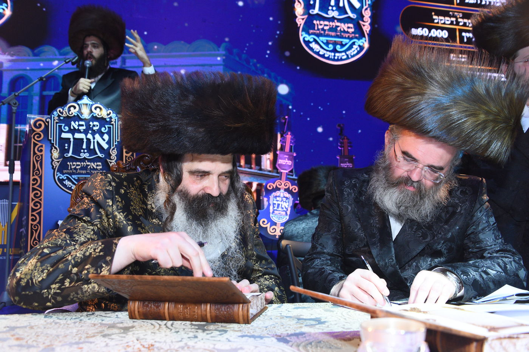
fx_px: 500
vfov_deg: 38.9
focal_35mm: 34
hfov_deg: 55.8
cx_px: 264
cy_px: 176
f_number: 5.6
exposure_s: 1/125
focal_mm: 34
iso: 1600
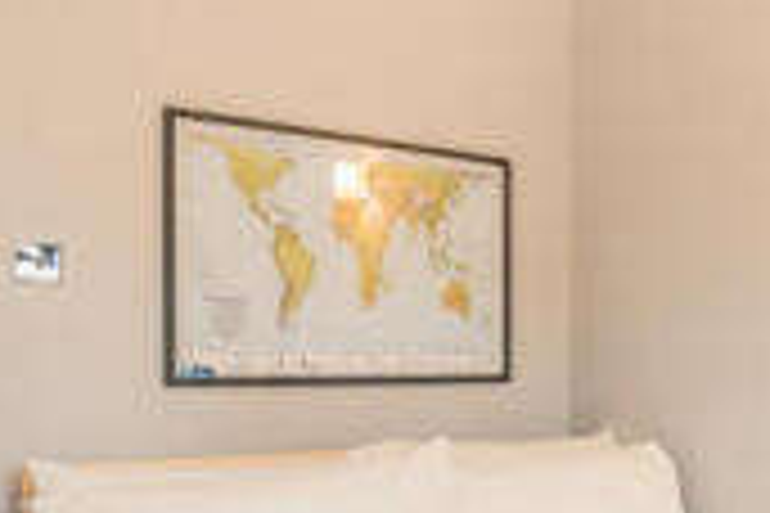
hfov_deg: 39.4
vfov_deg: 28.8
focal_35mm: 46
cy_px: 389
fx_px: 984
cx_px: 705
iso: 400
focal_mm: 12
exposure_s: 1/5
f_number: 9
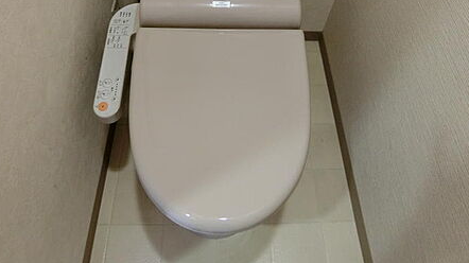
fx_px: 373
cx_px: 230
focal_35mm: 30
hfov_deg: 64.3
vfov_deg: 36.1
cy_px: 19
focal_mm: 4.06
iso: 400
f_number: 2.7
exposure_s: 1/30
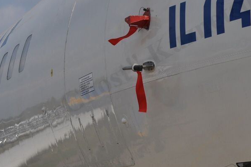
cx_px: 118
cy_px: 74
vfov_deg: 8.5
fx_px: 1114
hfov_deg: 12.9
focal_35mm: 160
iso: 200
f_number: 8
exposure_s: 1/1250
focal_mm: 50
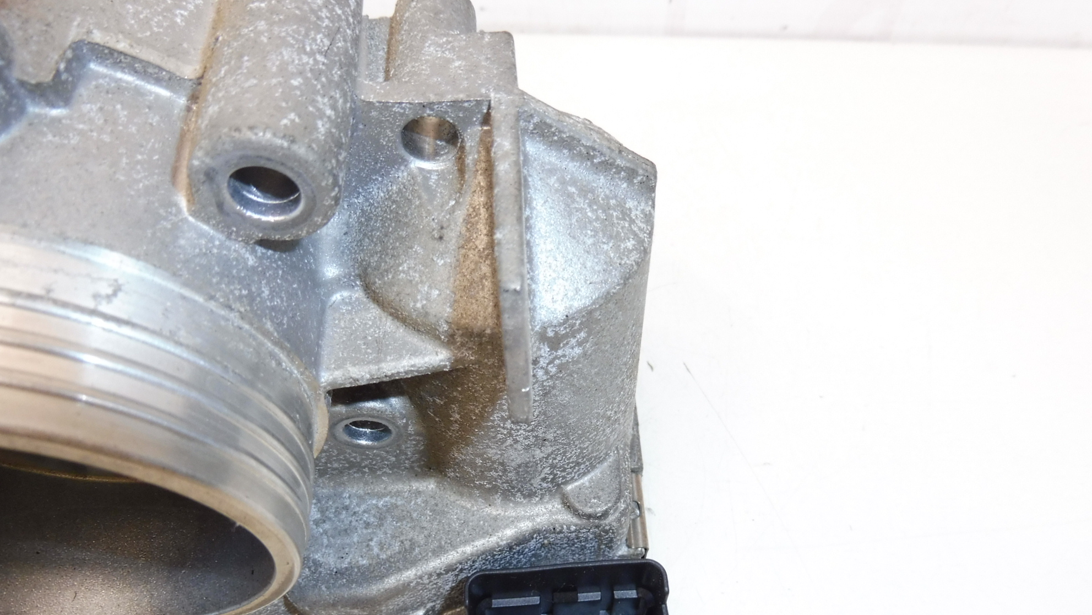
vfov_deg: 42.2
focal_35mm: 27
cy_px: 420
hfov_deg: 69.8
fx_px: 782
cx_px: 560
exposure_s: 1/60
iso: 200
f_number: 3.5
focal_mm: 4.3
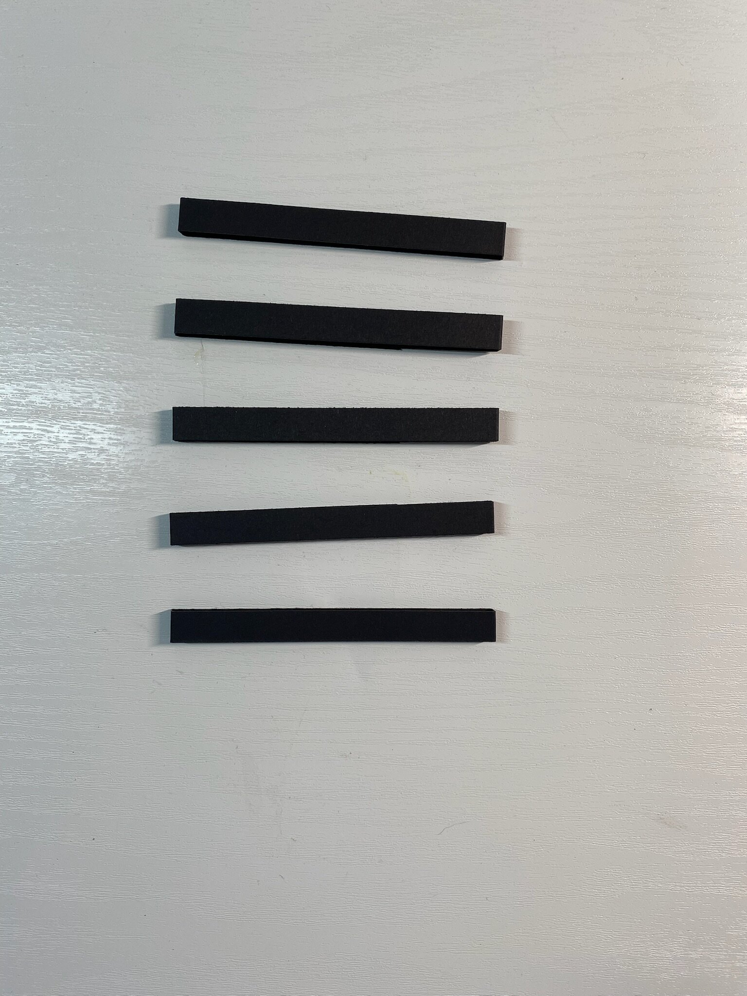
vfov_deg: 67.3
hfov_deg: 53.1
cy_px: 498
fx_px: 748
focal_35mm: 26
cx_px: 374
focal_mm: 4.25
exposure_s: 1/100
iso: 32
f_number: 1.8
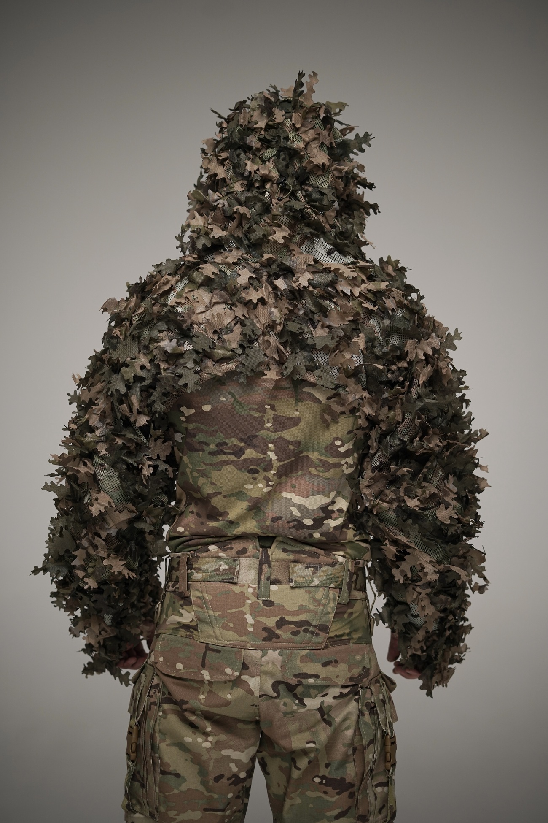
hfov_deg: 27.0
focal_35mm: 50
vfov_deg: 39.6
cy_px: 412
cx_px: 274
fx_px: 1142
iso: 250
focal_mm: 50
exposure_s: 1/400
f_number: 2
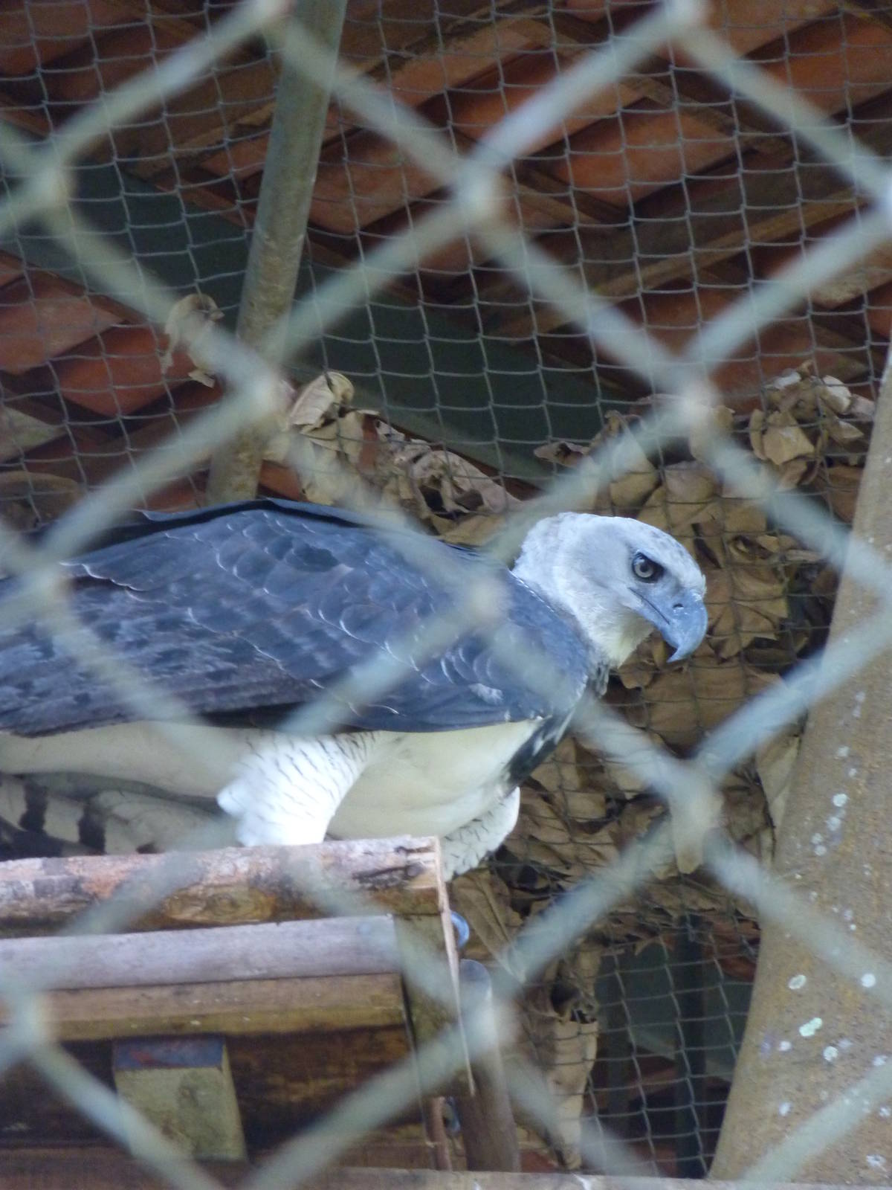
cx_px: 446
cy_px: 595
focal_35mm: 300
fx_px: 10307
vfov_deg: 6.6
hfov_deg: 5.0
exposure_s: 1/30
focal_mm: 49.2
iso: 400
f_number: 4.9
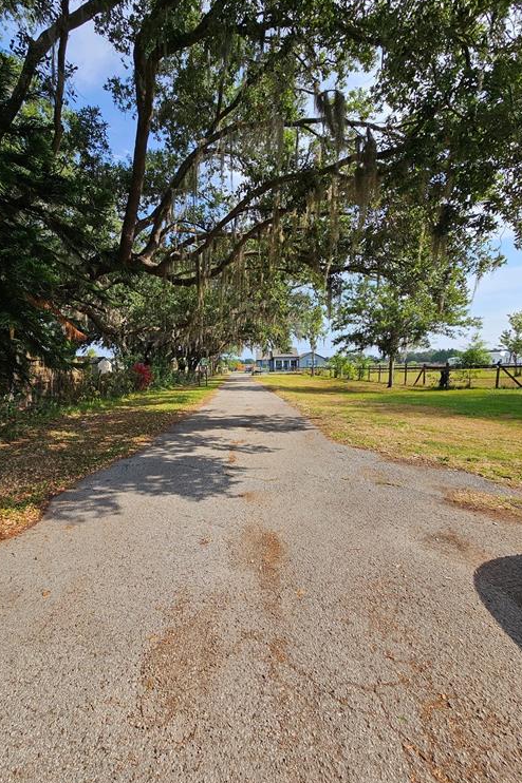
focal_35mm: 14
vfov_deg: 104.3
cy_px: 390
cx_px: 229
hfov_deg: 80.8
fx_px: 305
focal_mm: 2.2
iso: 50
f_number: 2.2
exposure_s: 1/1084
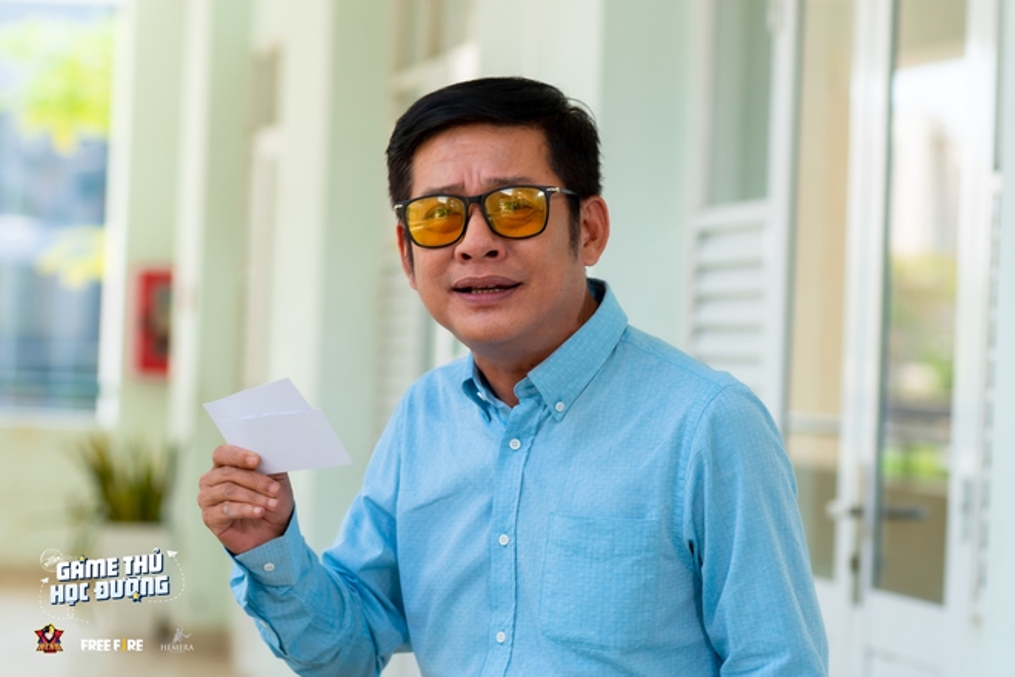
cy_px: 338
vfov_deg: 10.8
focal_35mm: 127
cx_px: 508
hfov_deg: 16.1
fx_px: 3580
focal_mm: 85
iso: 125
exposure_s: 1/125
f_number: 3.5
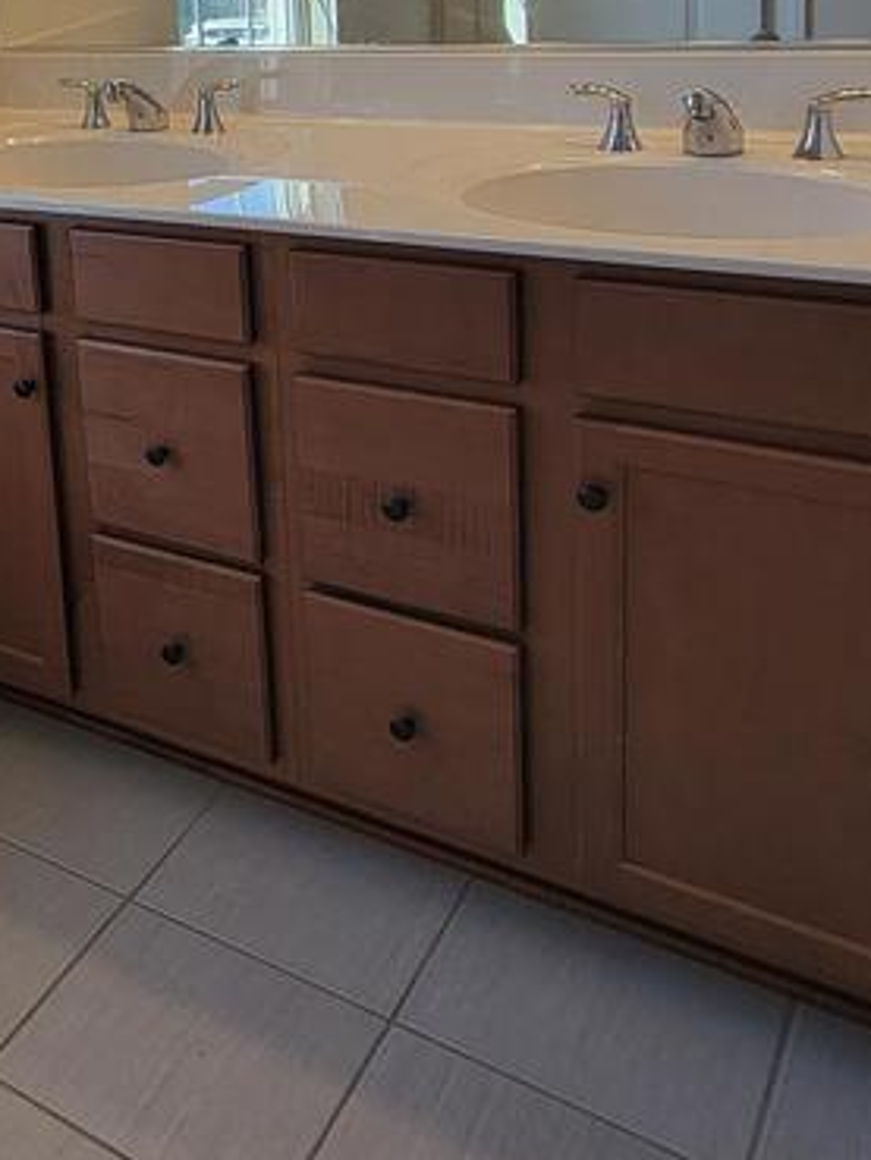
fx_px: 1274
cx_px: -248
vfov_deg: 45.4
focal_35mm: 38
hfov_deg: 30.3
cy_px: 167
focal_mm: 2.2
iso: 50
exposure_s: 1/172
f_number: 2.2
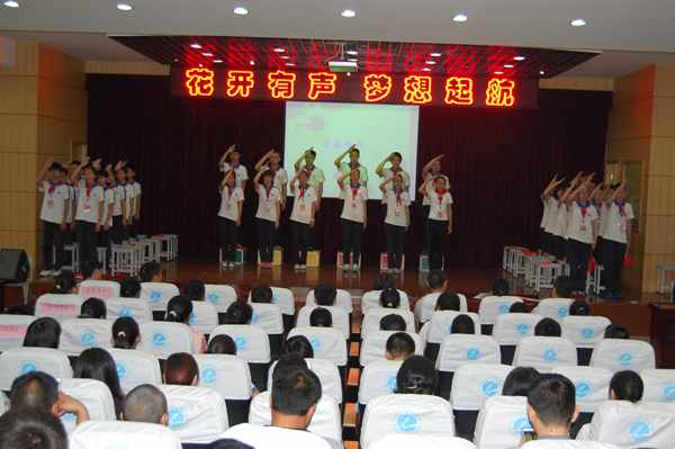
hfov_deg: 43.6
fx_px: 843
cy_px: 224
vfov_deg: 29.8
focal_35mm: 45
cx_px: 338
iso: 400
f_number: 4.2
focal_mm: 30
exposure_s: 1/60
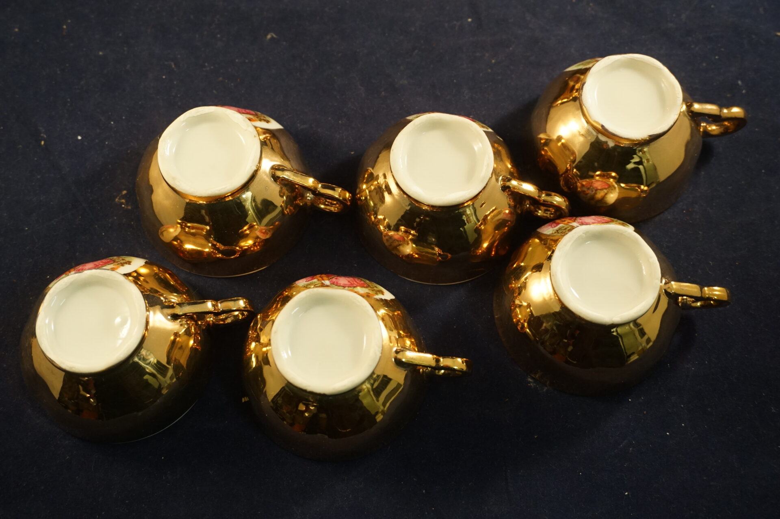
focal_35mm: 40
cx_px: 390
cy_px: 260
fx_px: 877
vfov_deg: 33.0
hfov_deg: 48.0
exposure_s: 1/60
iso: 1250
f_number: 4.5
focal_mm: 27
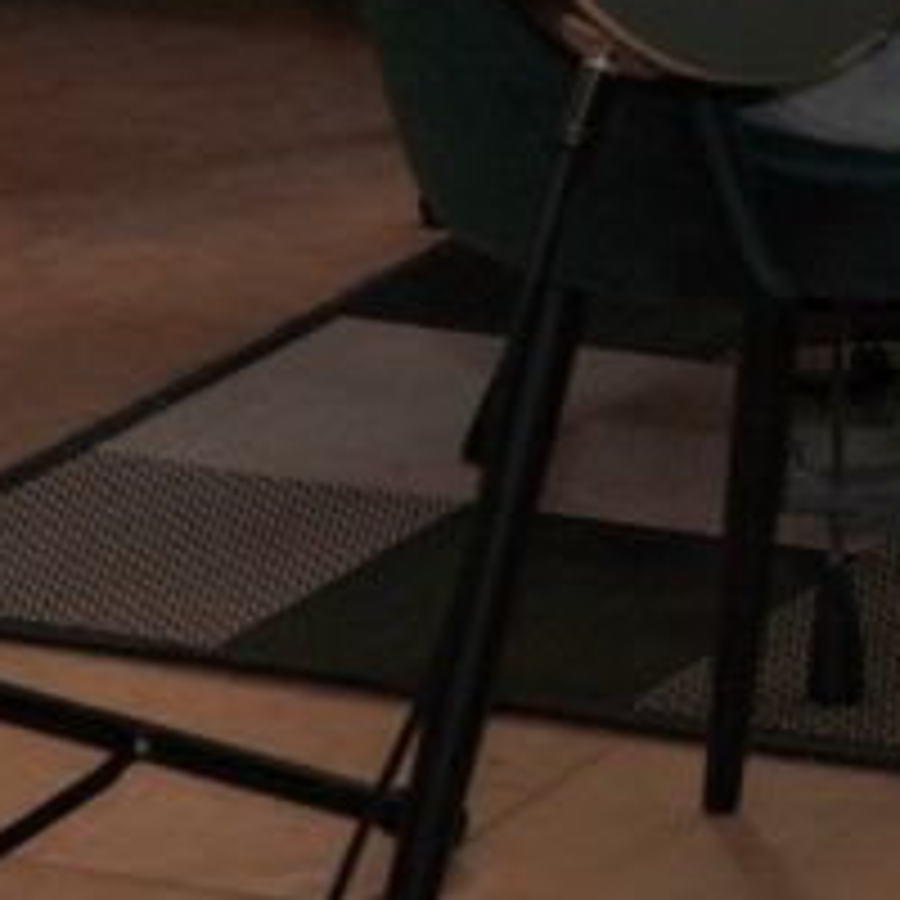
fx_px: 7450
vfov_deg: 6.8
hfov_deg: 6.8
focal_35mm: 253
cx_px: 1564
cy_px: -500
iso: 400
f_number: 5.6
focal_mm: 26.8
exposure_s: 1/160
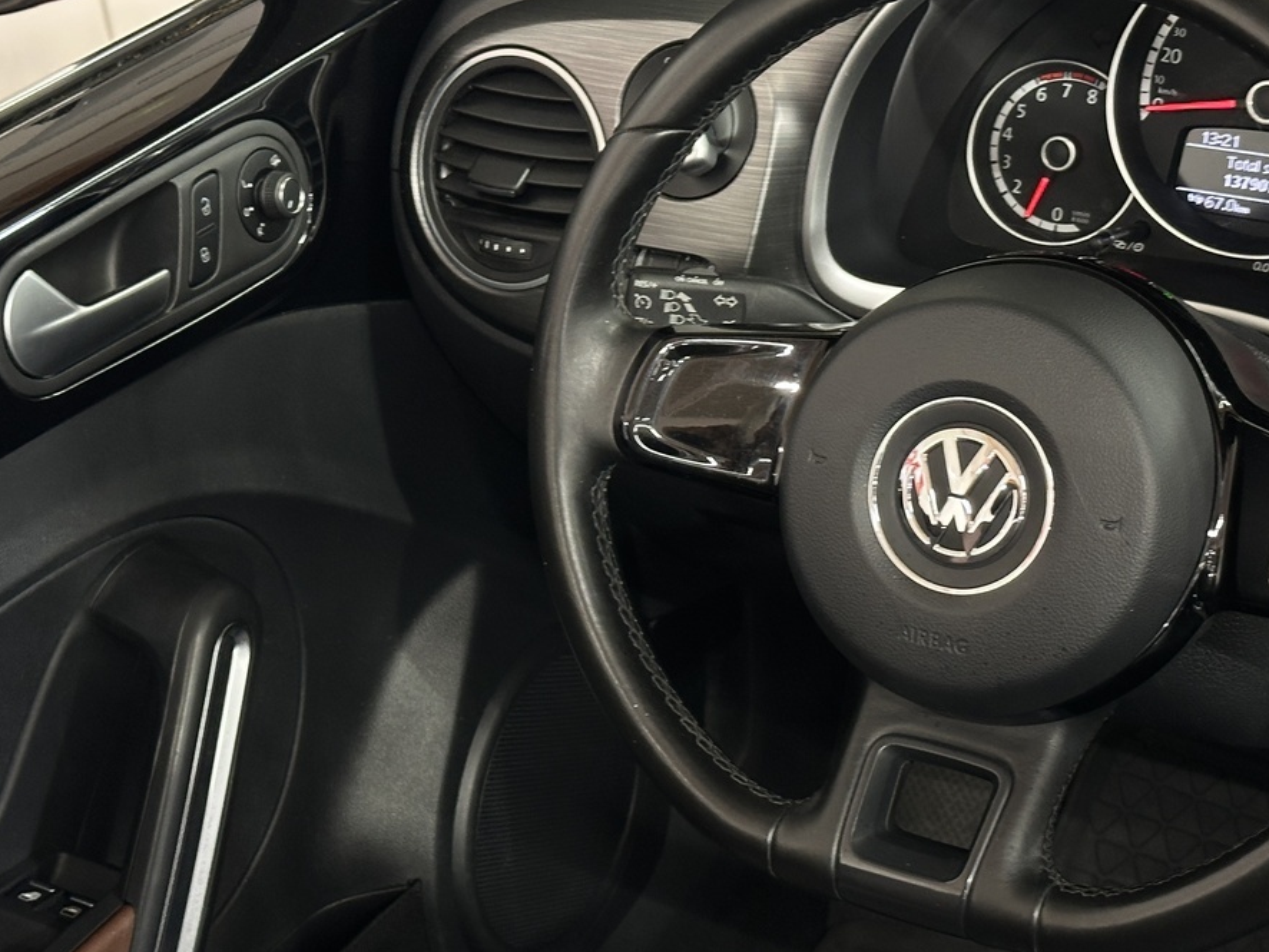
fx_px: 2860
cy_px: 470
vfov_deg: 18.9
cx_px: 655
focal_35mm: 78
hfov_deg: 25.0
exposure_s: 1/35
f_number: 1.78
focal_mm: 6.86
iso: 250
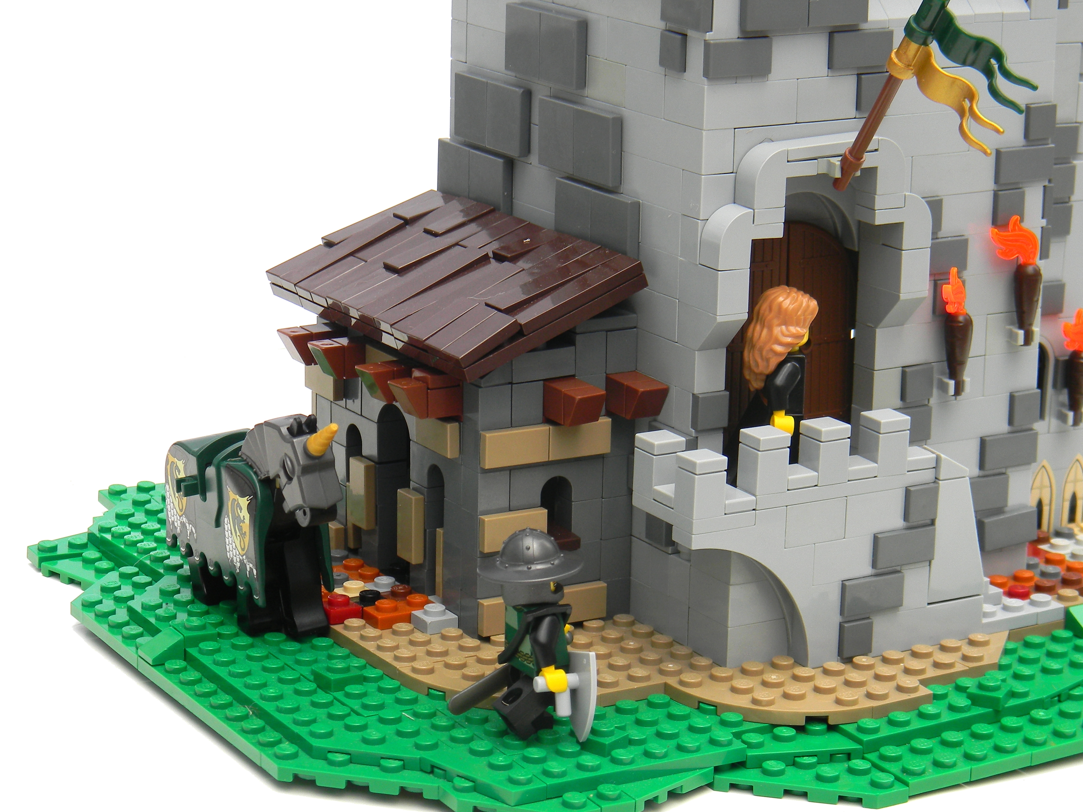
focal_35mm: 91
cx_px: 569
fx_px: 2847
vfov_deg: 16.2
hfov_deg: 21.5
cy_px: 398
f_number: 4.5
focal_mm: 15.1
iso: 80
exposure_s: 1/254
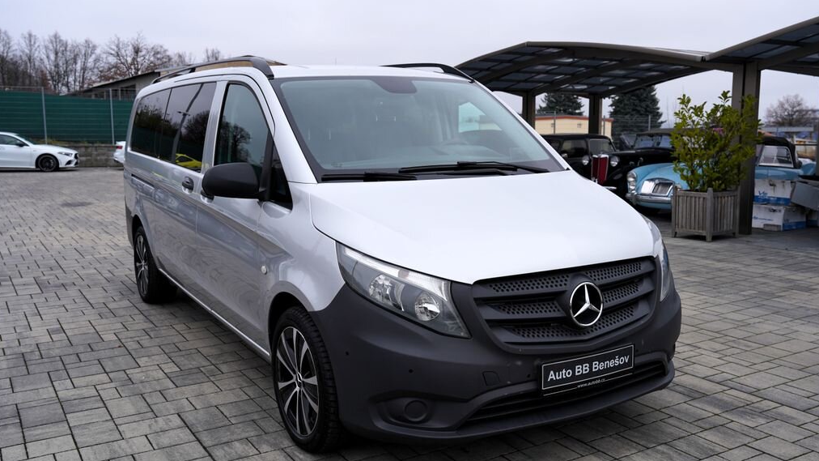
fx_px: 760
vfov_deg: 33.7
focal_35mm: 35
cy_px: 236
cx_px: 409
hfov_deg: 56.6
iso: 100
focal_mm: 33
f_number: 5.6
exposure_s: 1/125
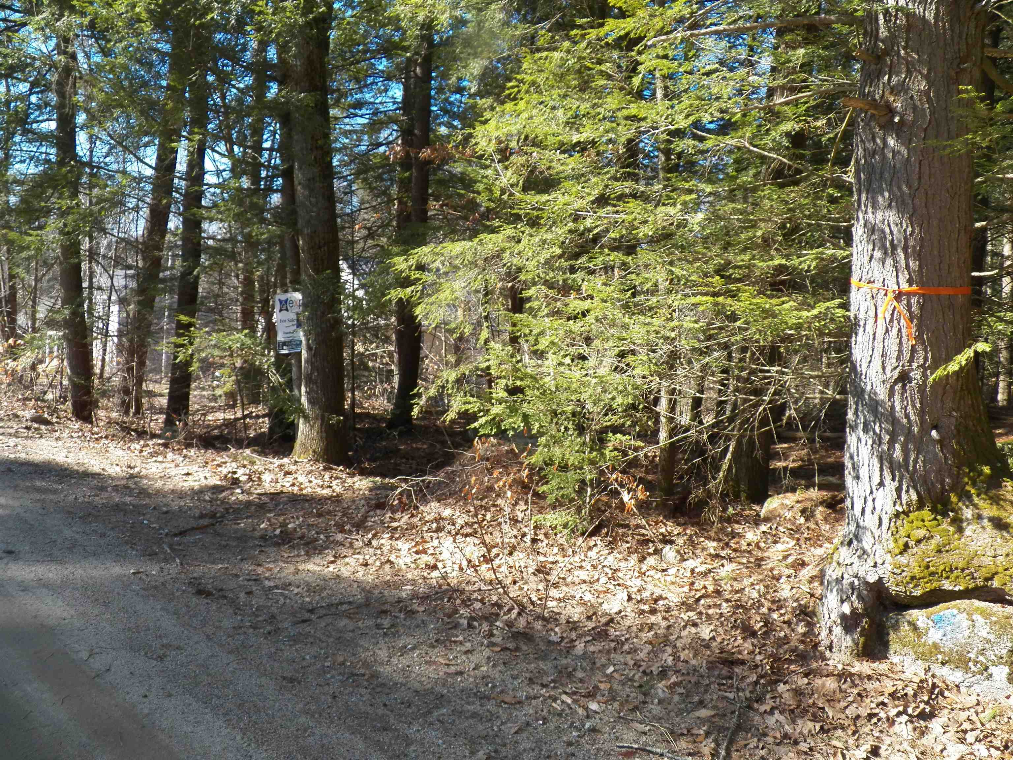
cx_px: 506
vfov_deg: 49.7
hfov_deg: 63.4
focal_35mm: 28
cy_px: 380
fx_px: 819
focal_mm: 4.9
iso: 125
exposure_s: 1/320
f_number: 4
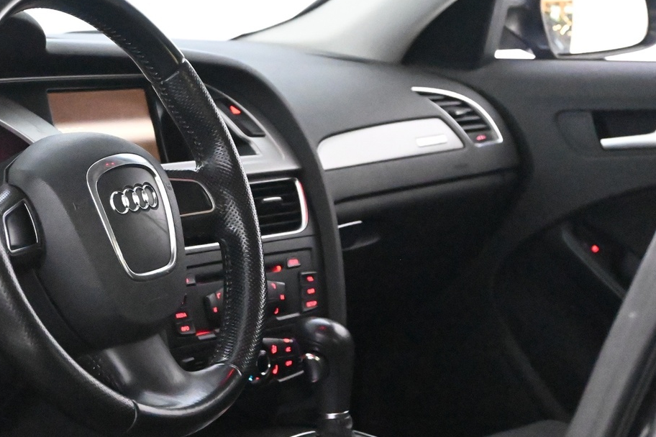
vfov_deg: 13.2
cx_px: 192
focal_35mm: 104
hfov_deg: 19.6
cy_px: 196
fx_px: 1893
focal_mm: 39
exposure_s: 1/60
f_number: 5.6
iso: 20000
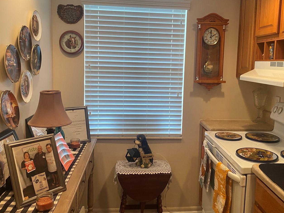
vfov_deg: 42.9
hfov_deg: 55.2
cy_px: 97
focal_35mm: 33
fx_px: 271
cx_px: 159
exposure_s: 1/60
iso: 80
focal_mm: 4.25
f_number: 1.8
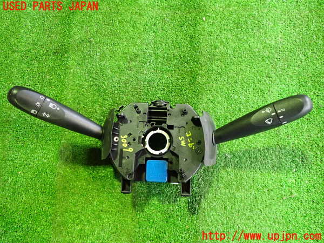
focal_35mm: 30
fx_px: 281
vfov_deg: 46.8
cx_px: 162
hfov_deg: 60.0
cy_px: 122
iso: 640
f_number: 2.3
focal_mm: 5.4
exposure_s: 1/30
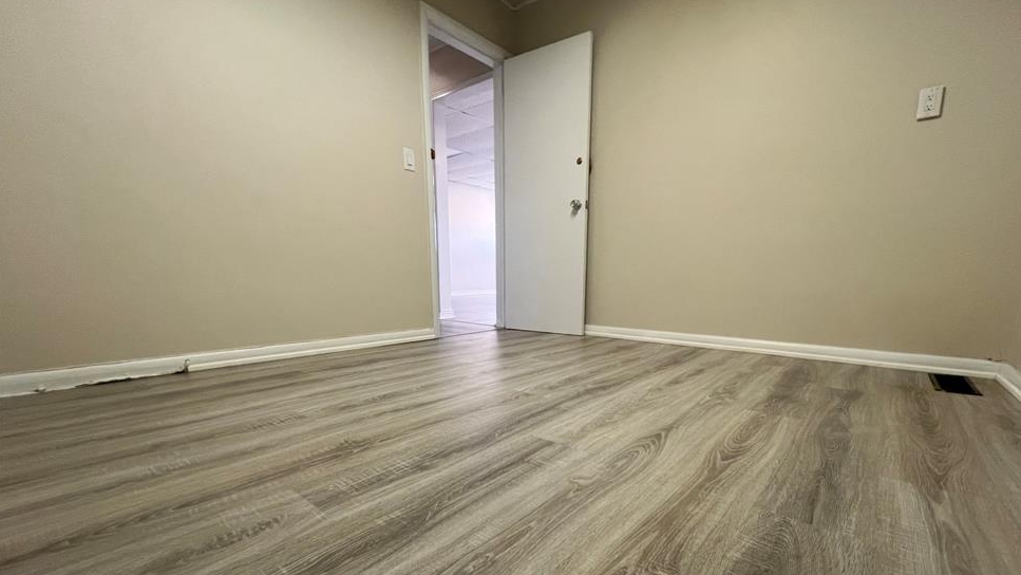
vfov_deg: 69.2
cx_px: 537
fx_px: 406
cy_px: 366
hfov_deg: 102.9
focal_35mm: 15
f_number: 1.8
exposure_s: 1/120
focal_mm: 1.57
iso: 200
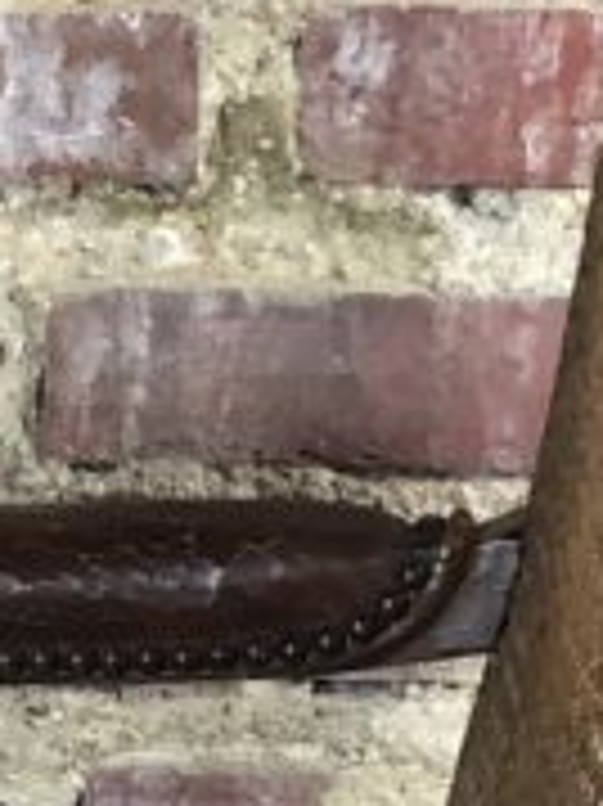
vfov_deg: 6.6
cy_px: 1346
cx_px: -364
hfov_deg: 5.0
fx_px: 6906
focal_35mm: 297
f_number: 2.4
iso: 100
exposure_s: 1/33
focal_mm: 6
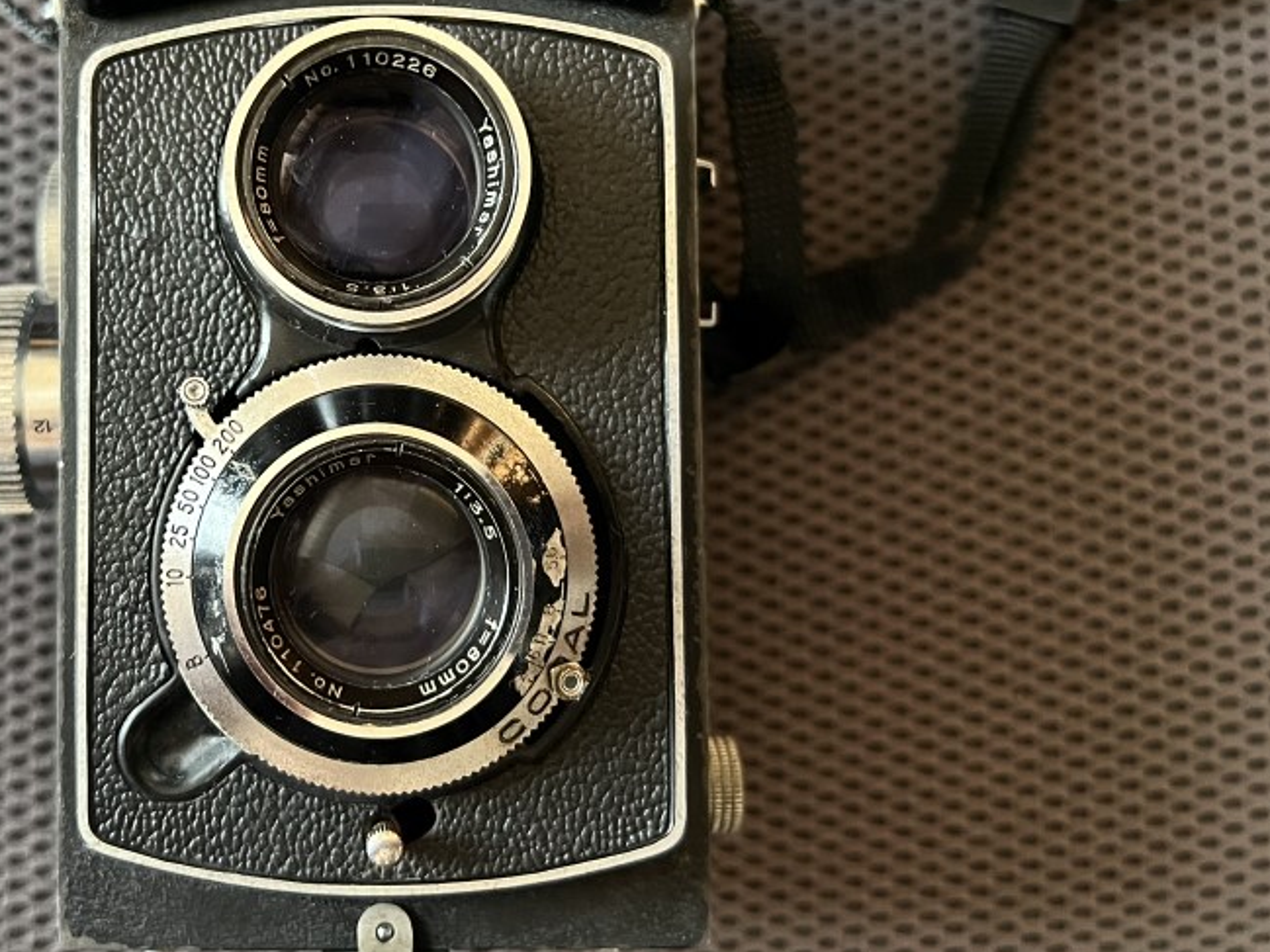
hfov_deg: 44.7
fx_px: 1504
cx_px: 376
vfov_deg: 34.9
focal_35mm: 41
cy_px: 352
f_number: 1.5
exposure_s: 1/40
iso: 640
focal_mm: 5.7
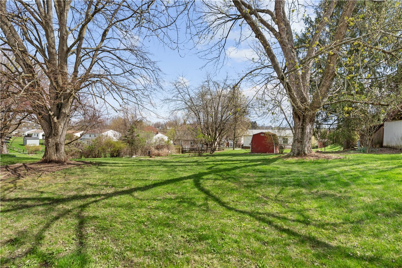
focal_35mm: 16
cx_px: 201
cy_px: 134
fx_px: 179
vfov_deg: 73.7
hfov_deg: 96.7
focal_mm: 16
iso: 100
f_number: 6.3
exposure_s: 1/320
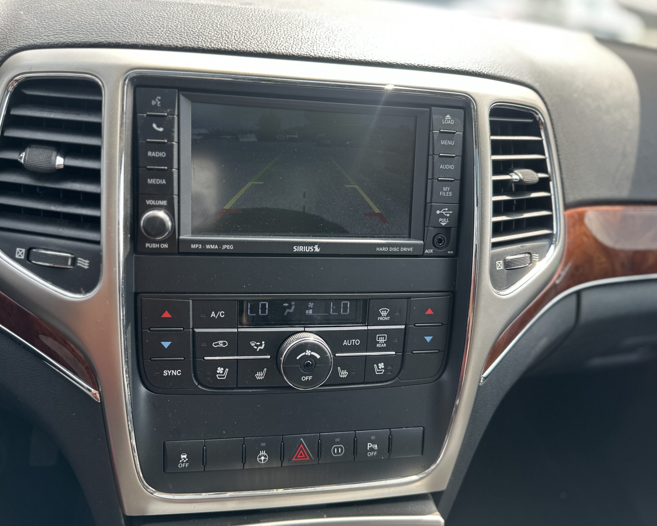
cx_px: 302
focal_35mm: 26
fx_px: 505
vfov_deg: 54.9
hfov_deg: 65.9
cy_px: 255
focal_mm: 6.86
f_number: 1.78
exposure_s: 1/290
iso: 80
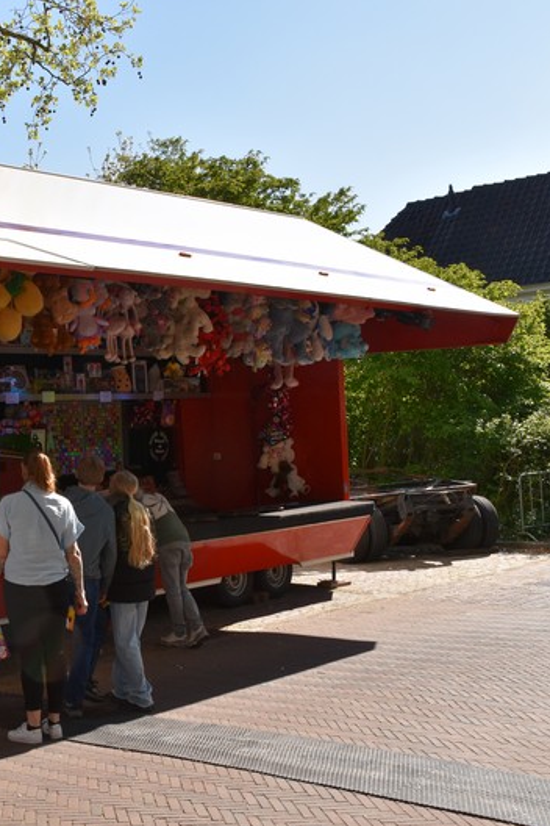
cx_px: 11
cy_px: 415
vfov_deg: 39.6
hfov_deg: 25.7
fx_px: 1146
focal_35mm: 50
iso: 360
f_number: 8
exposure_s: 1/500
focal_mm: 22
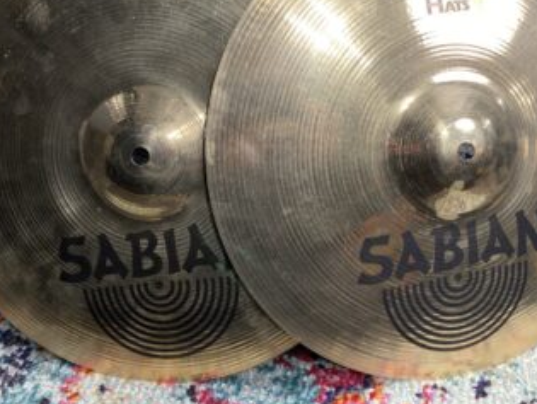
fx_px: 621
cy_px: 155
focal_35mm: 40
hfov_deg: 46.7
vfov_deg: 35.9
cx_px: 285
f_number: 1.8
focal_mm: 3.99
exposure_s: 1/60
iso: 250
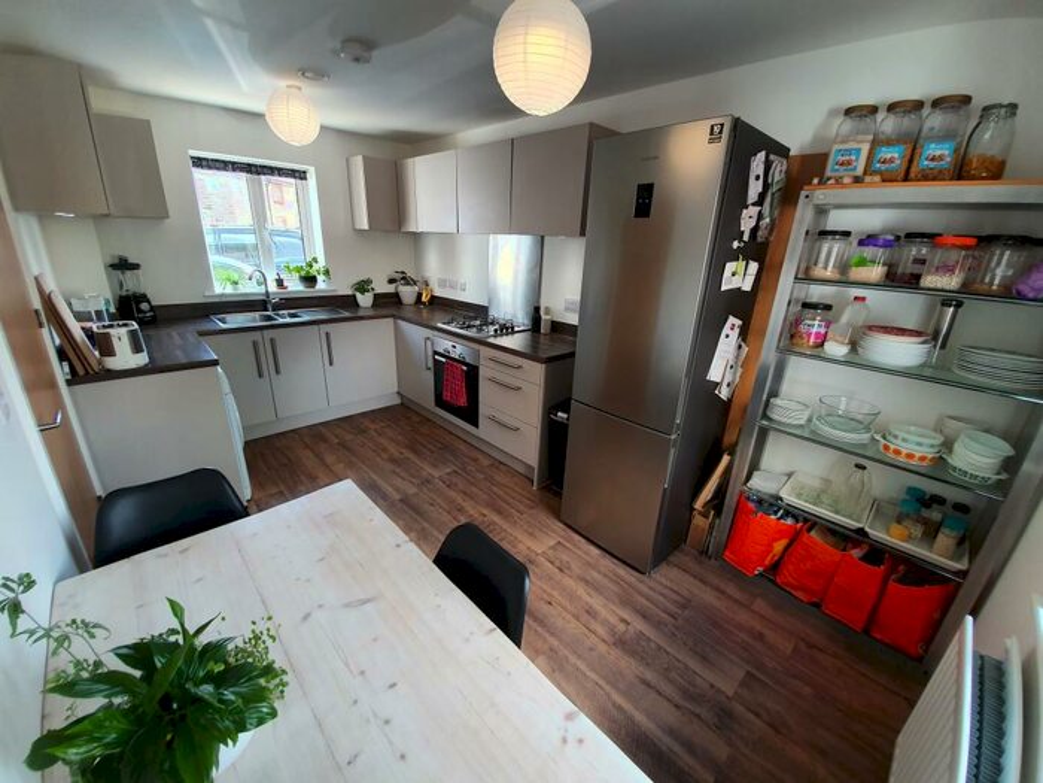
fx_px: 392
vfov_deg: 89.9
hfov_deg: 106.2
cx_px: 522
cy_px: 392
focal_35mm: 13
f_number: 2.2
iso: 100
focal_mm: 1.8
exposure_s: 1/50
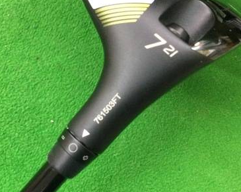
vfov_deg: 28.5
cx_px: 83
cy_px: 124
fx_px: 378
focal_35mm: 53
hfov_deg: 35.1
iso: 200
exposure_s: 1/24
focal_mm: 3.3
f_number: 2.4
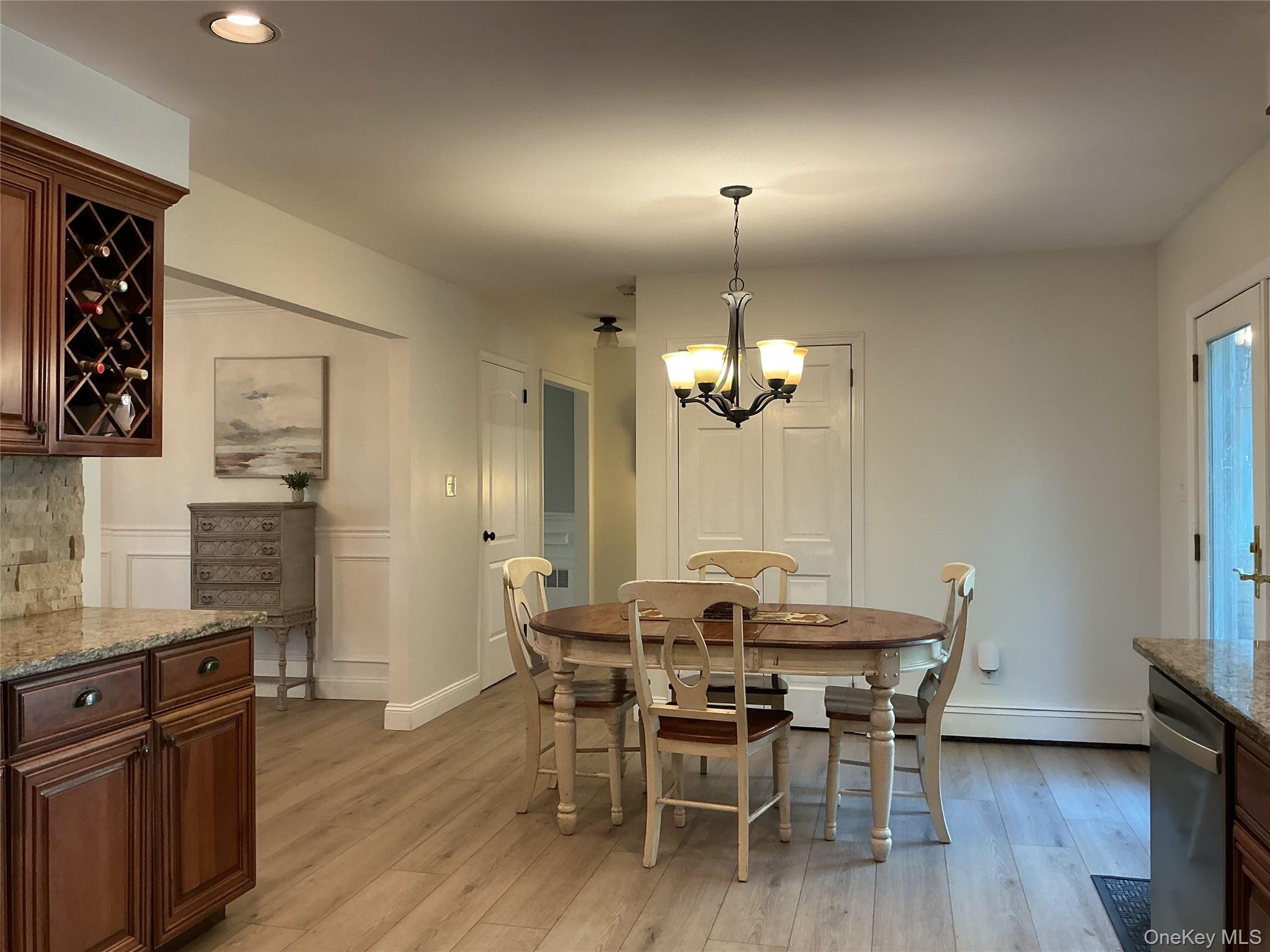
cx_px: 635
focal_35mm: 29
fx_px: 1064
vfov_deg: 48.2
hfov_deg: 61.7
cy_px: 476
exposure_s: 1/60
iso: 80
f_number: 1.8
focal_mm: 3
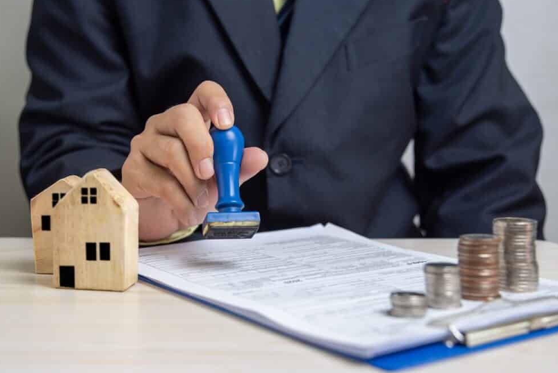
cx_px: 287
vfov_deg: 27.0
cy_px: 181
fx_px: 775
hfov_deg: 39.6
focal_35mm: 50
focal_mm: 48
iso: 200
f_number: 4
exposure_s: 1/80
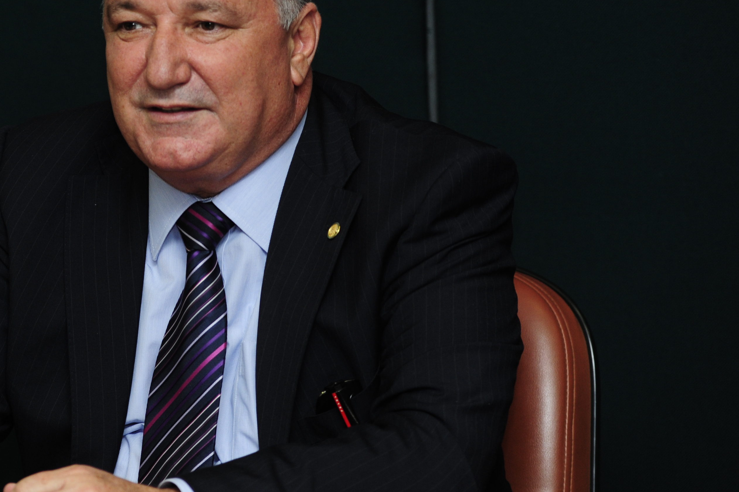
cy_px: 196
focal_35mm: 211
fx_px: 4329
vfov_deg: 6.5
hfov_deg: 9.7
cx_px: 178
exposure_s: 1/320
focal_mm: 125
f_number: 4.5
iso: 1000
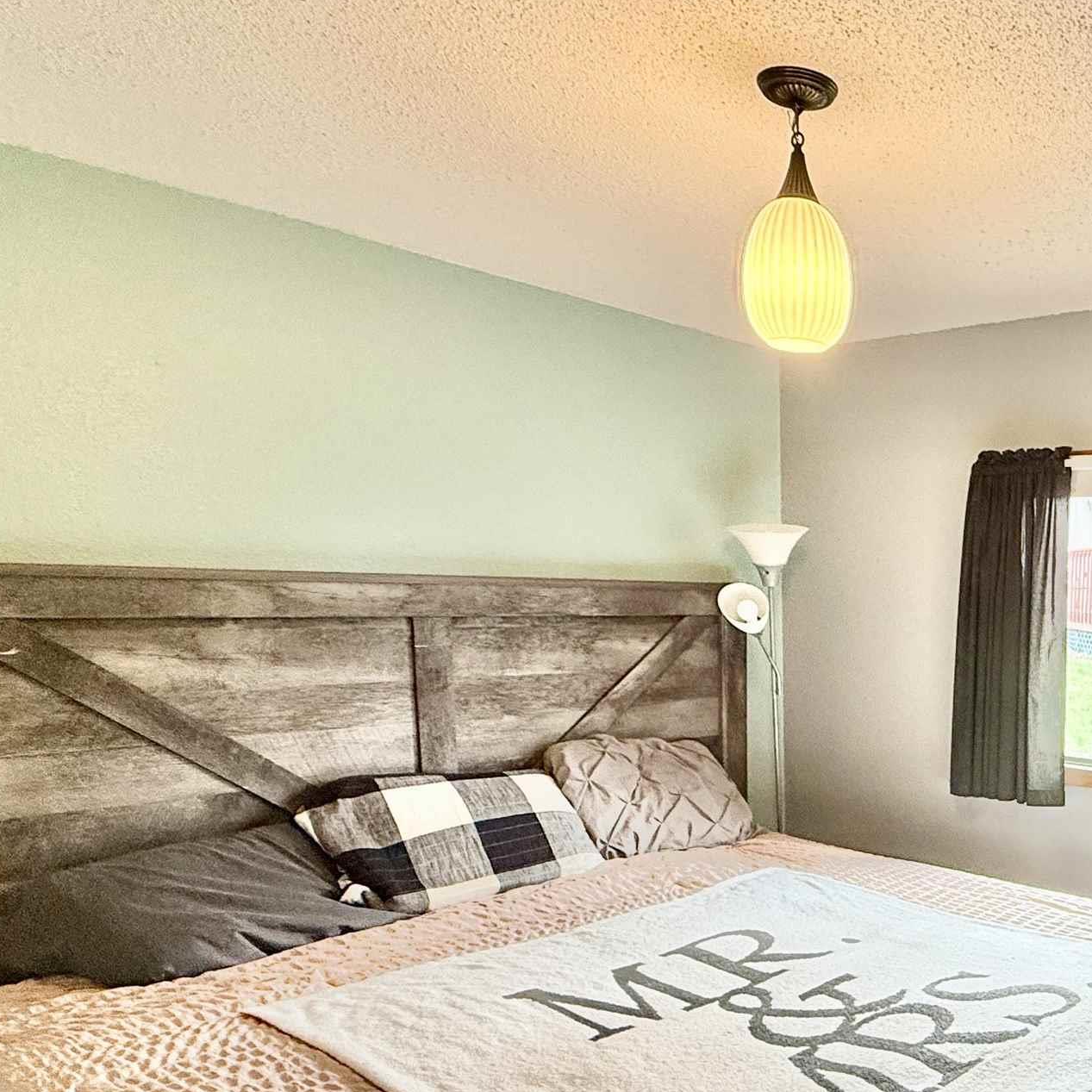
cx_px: 1041
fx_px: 1071
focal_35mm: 30
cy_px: 764
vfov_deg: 52.5
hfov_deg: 46.9
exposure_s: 1/60
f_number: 2.2
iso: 200
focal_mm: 2.22
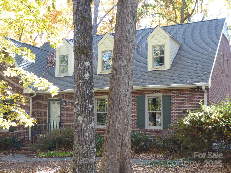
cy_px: 86
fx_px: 327
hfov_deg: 38.9
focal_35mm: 49
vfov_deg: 29.7
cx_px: 116
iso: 250
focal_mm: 8.4
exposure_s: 1/60
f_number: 4
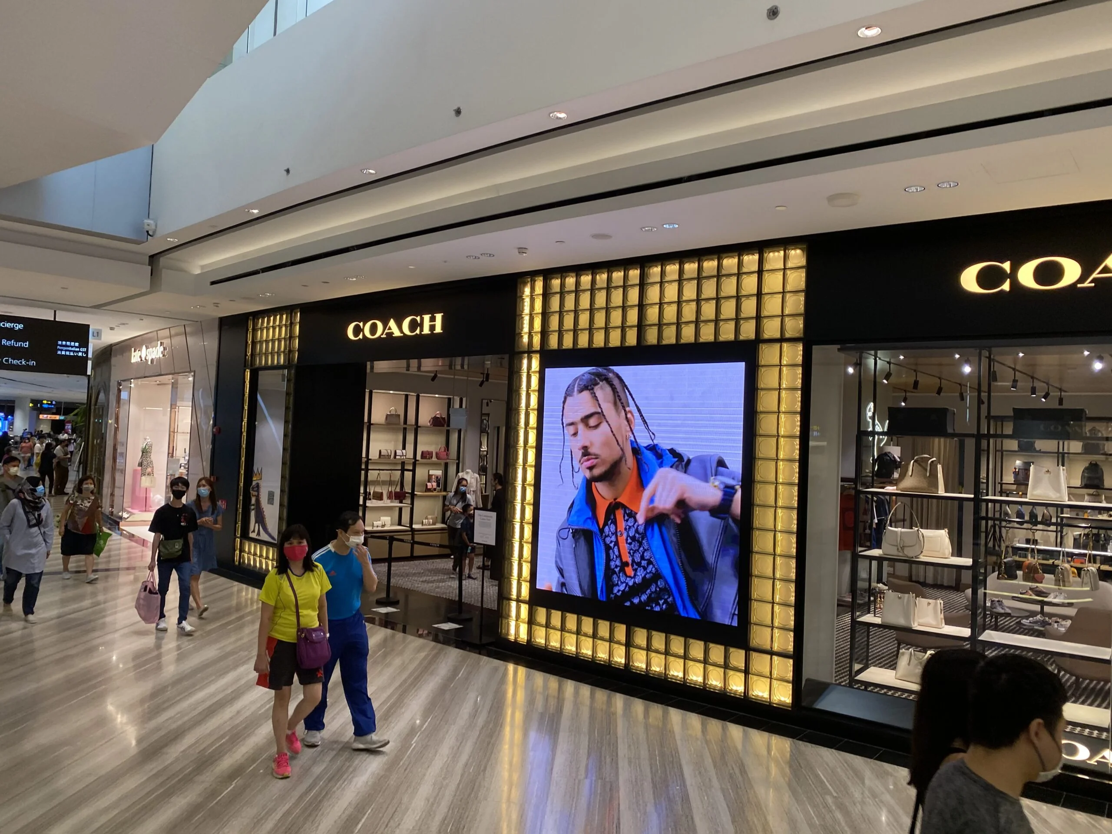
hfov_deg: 67.3
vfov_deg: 53.1
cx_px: 556
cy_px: 417
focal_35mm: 26
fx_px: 835
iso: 100
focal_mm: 4.25
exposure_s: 1/120
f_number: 1.8
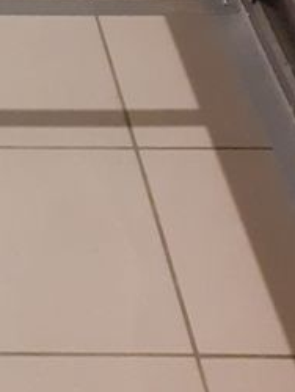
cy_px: -64
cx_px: -267
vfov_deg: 17.4
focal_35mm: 108
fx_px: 1225
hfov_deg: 12.3
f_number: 1.9
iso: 500
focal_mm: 3.6
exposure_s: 1/25
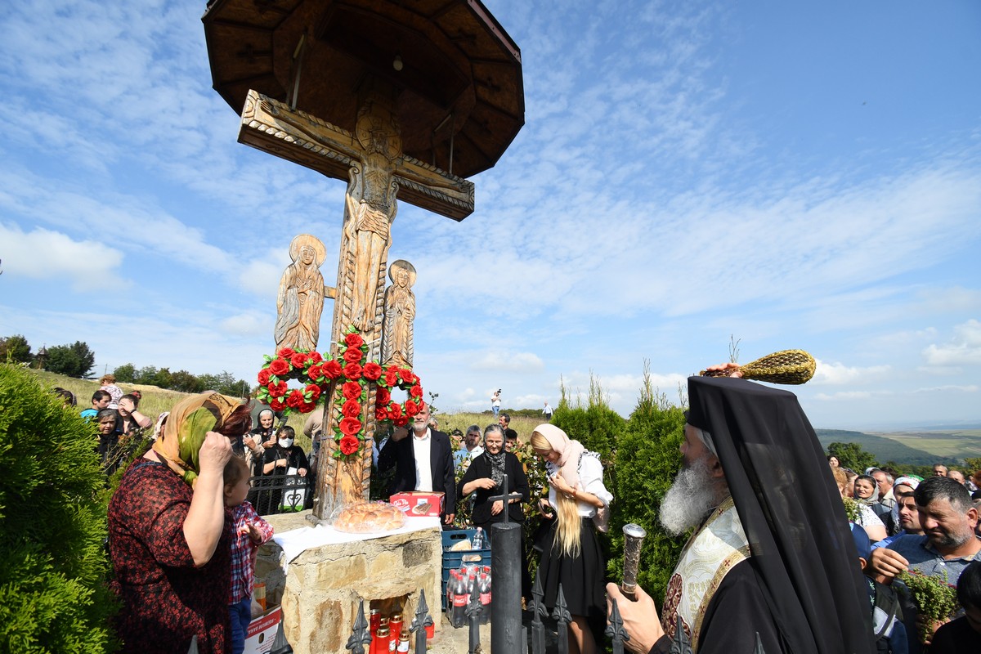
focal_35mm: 15
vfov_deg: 77.3
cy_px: 327
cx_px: 490
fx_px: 409
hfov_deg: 100.4
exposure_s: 1/1000
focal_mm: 10
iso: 320
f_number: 6.3
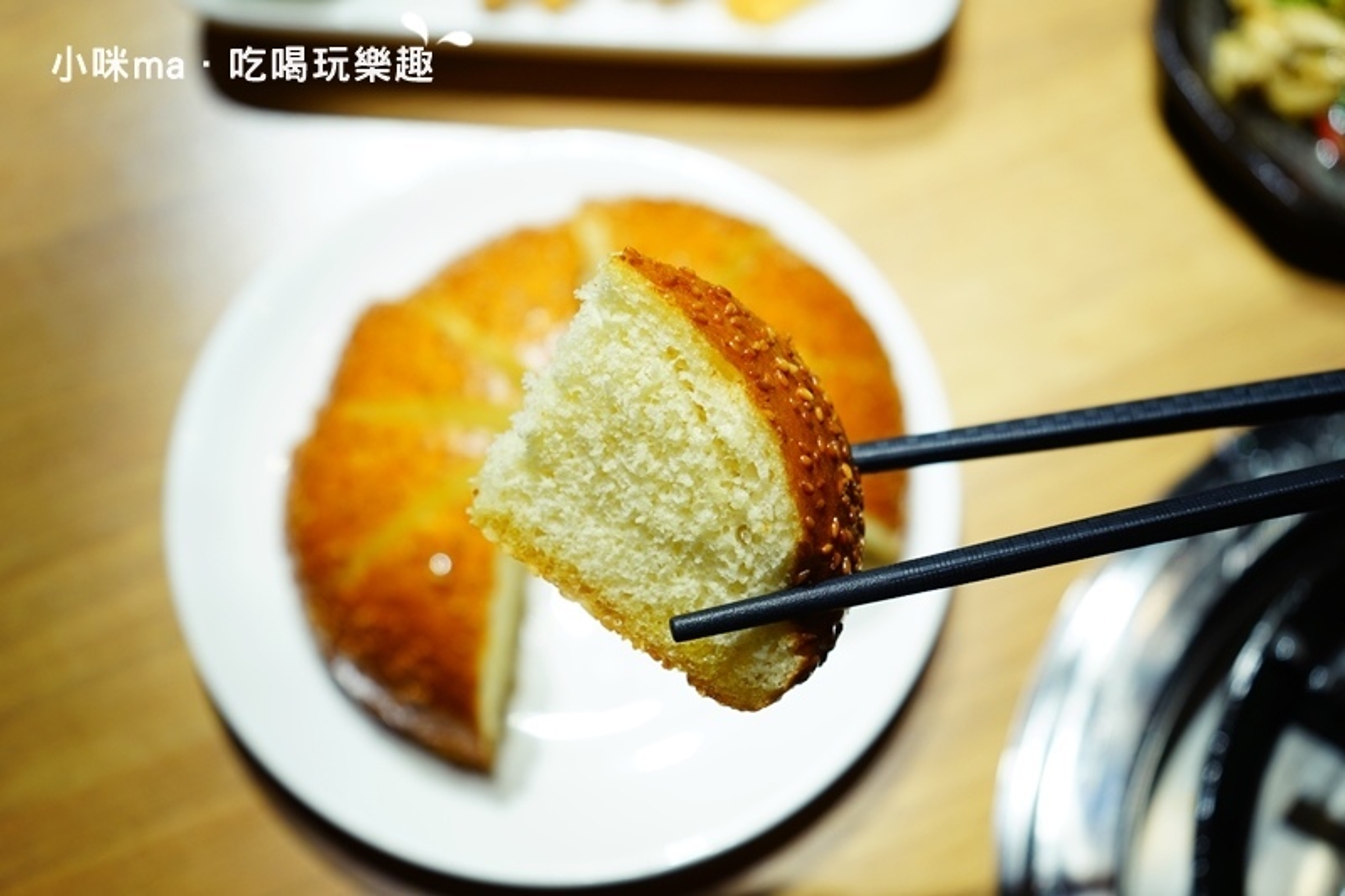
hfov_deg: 41.1
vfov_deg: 28.1
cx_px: 672
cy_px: 448
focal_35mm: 48
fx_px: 1793
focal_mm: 48
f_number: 4.5
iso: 320
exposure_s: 1/60
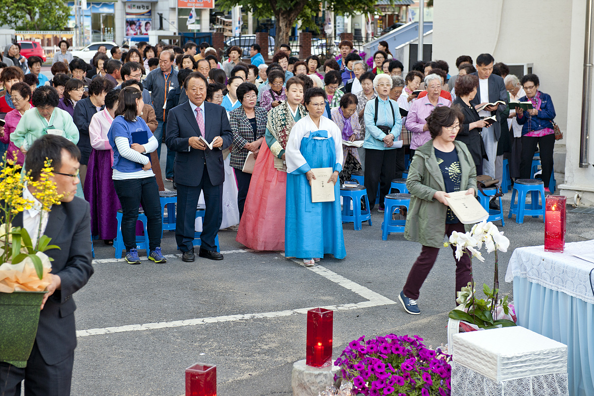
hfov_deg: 28.8
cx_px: 297
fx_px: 1155
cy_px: 198
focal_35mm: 70
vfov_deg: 19.5
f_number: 6.3
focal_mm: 70
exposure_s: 1/60
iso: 500
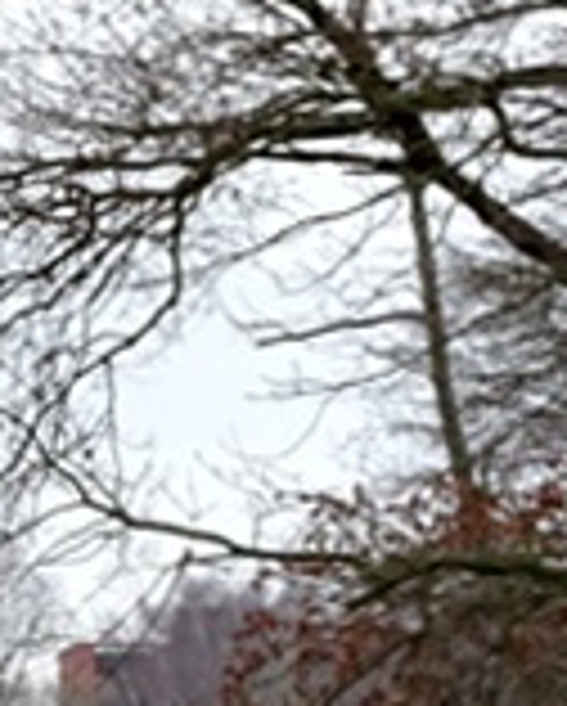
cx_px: -1454
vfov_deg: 4.9
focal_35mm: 394
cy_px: 944
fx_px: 8249
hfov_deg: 3.8
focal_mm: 10.59
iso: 80
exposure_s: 1/160
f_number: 4.5
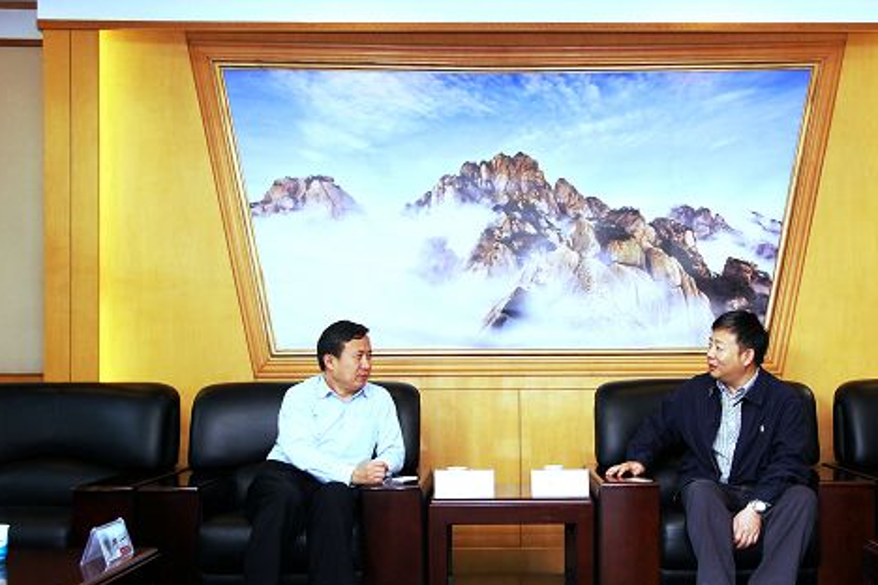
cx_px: 525
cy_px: 341
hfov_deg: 39.4
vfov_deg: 27.0
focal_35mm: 50
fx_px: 1219
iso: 500
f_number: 4
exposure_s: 1/60
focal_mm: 26
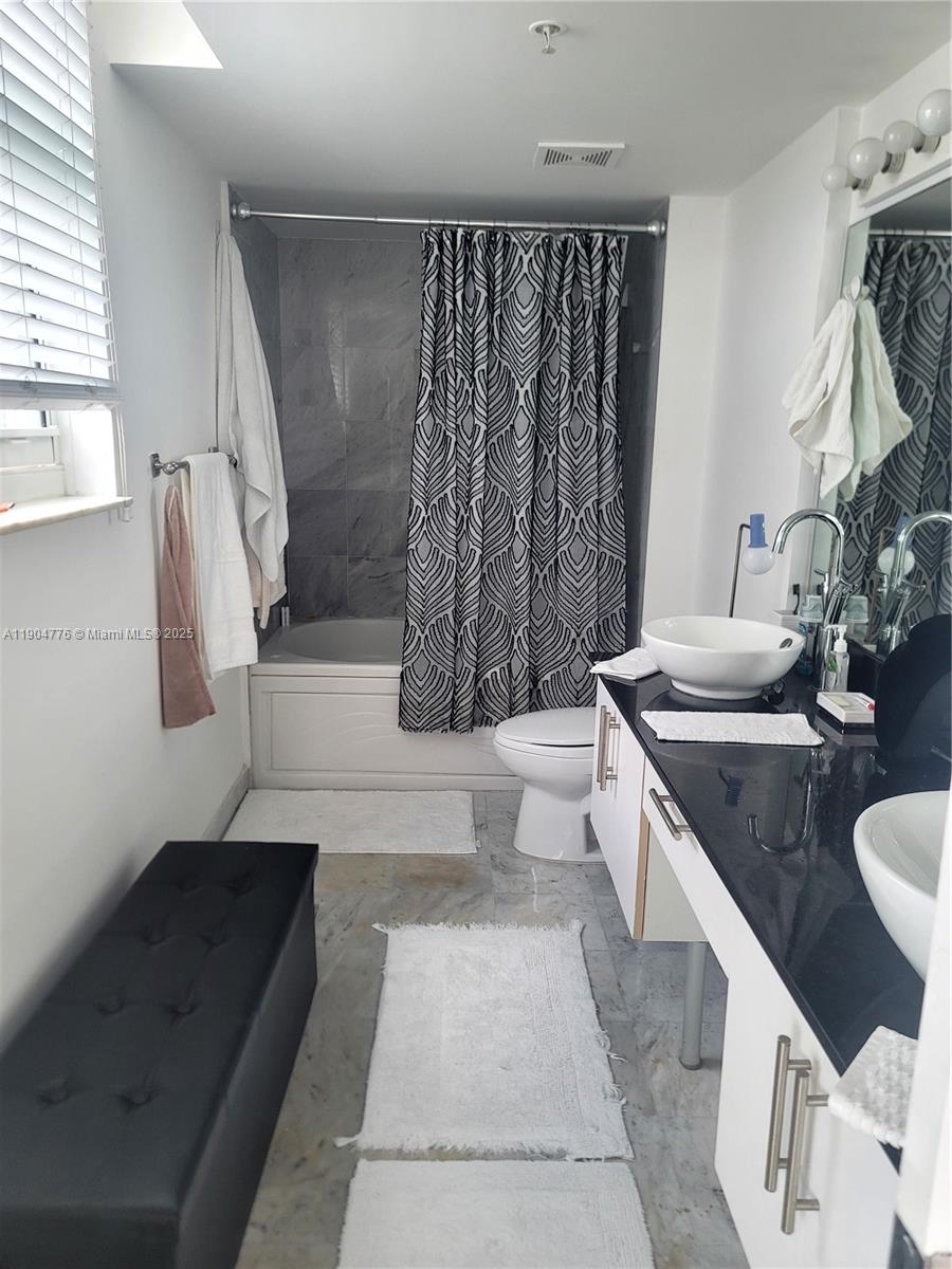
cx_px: 476
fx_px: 917
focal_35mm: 25
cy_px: 634
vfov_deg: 69.4
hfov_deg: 54.9
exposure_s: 1/100
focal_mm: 7
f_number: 1.8
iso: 200
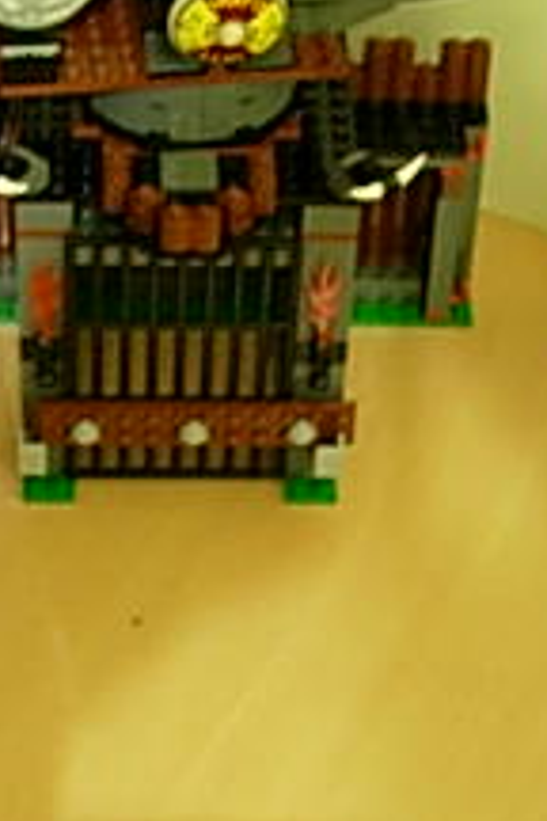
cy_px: 631
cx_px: 236
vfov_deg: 17.4
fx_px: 2666
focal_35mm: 117
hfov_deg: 11.7
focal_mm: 7.8
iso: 200
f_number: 2.8
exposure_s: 1/2.9
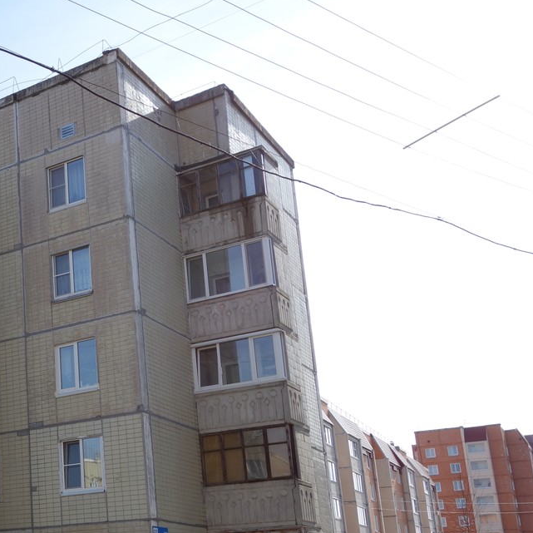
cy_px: 358
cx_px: -47
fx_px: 906
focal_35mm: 52
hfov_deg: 29.7
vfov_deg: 32.5
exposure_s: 1/400
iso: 125
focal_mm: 10.4
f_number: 5.6
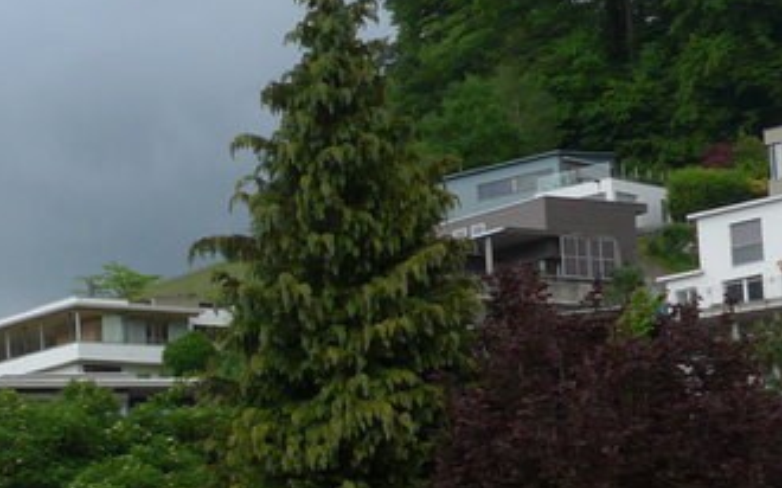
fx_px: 2791
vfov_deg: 9.9
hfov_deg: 14.2
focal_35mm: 131
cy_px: 507
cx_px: -600
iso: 80
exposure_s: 1/640
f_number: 2.8
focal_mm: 7
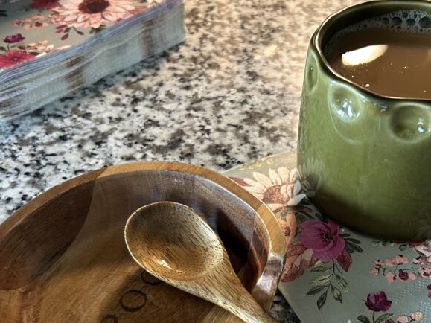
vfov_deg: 31.2
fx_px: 573
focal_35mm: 46
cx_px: 315
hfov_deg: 40.3
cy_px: 221
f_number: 1.5
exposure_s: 1/60
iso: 320
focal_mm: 5.7
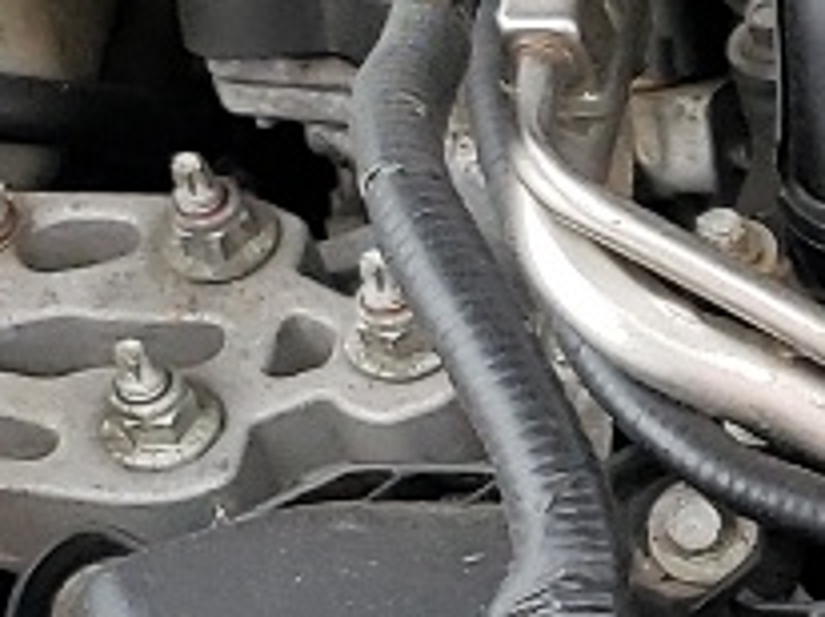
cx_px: 1990
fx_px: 4809
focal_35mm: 202
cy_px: 978
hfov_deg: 8.9
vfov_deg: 7.2
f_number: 1.5
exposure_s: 1/100
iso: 64
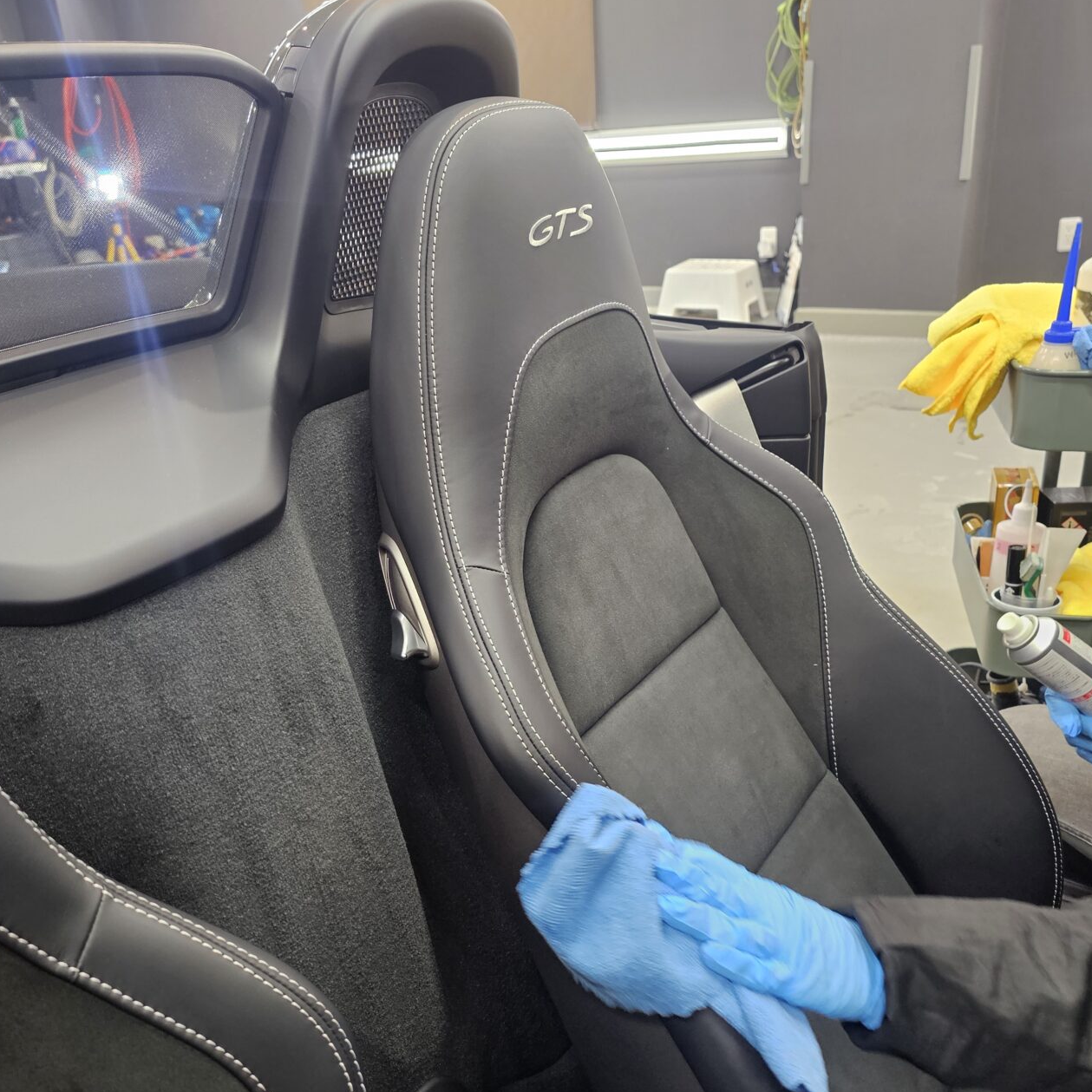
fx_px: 1106
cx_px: 422
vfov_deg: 52.4
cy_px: 605
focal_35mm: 31
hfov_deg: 52.1
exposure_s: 1/100
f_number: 1.7
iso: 200
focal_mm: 6.3
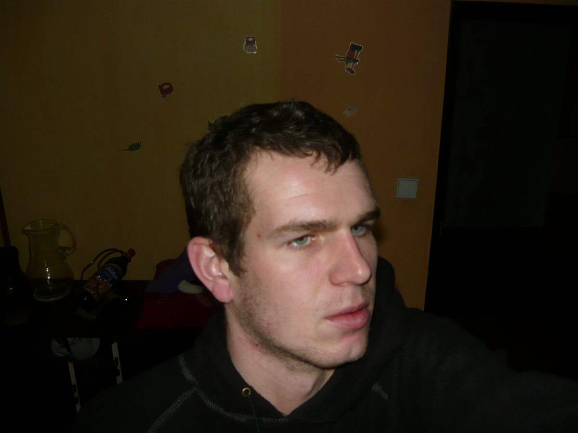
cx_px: 289
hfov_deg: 55.4
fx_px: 551
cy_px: 216
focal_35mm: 33
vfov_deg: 42.9
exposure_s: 1/30
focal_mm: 5.5
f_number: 2.8
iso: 100
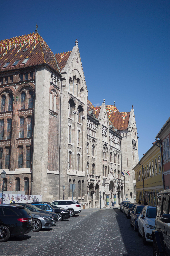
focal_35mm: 40
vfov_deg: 48.5
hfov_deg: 33.4
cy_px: 128
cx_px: 85
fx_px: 283
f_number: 5.6
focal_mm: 26
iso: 100
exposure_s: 1/200
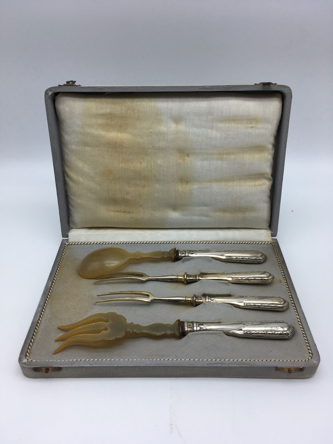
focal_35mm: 29
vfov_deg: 61.7
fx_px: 372
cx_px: 166
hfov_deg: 48.2
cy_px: 222
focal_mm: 4.15
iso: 25
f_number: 2.2
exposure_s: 1/283
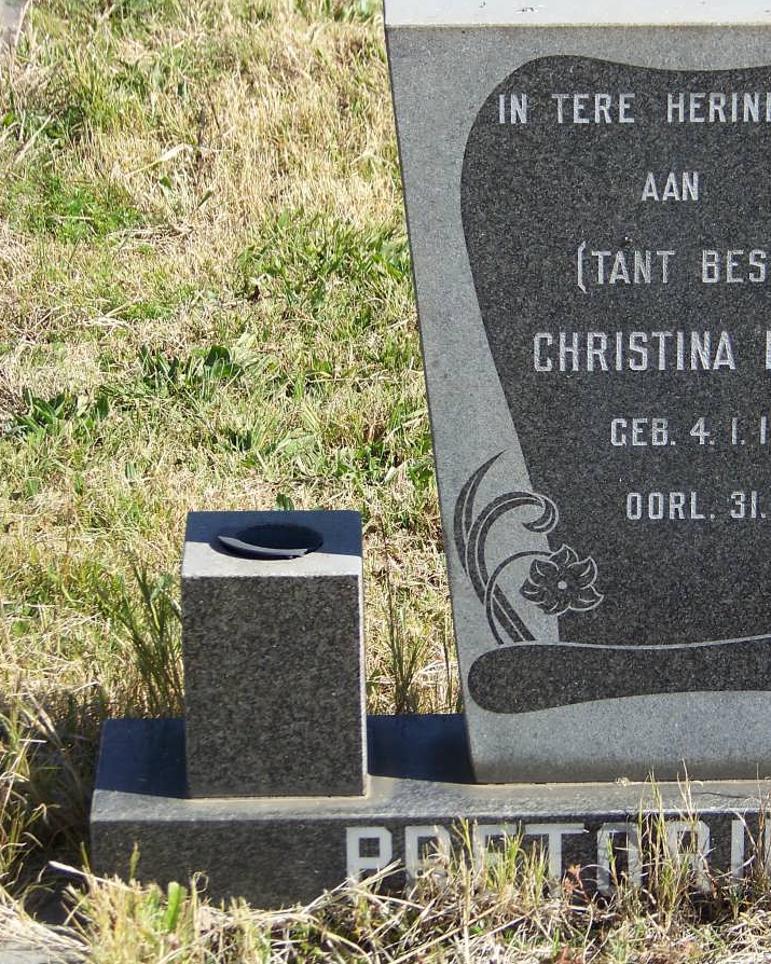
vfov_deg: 12.7
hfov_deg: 10.1
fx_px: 4336
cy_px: 482
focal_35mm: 152
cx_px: 625
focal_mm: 19.3
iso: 64
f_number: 3.2
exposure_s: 1/500
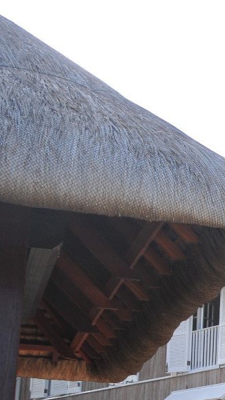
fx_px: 1040
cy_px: 320
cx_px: 565
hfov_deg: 10.4
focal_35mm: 98
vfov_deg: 21.5
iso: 200
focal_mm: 22
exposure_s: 1/100
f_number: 5.6
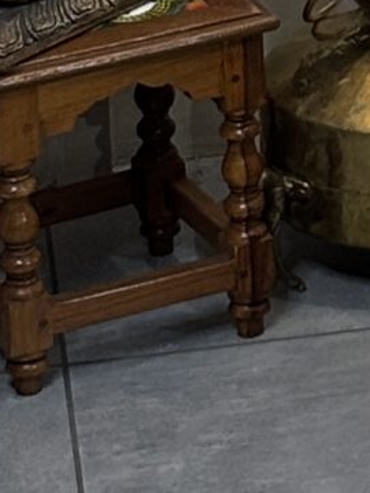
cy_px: -555
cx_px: 1303
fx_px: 5273
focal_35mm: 370
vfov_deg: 5.2
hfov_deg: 3.8
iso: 32
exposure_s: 1/50
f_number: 1.6
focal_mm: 5.96
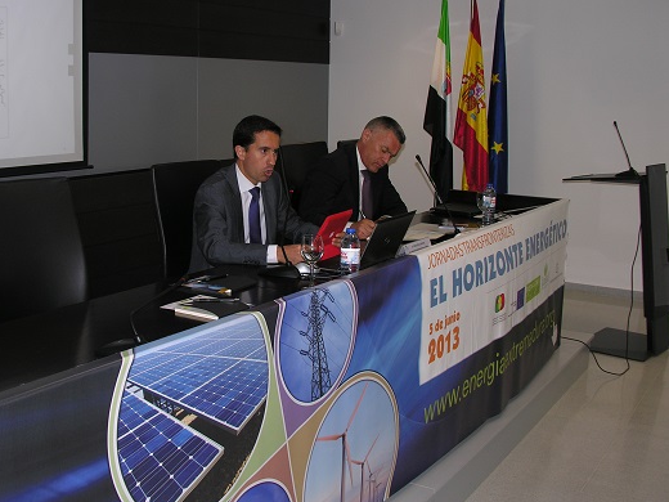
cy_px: 230
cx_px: 250
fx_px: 850
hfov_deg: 42.6
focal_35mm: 44
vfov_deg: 32.9
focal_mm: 8.9
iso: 50
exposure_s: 1/60.1
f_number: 2.8
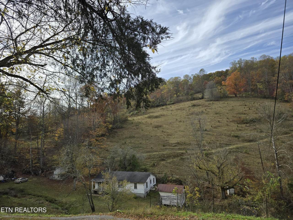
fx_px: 195
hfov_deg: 73.9
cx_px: 146
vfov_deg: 58.9
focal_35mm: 23
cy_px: 110
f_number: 1.7
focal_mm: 6.3
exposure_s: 1/617
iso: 12
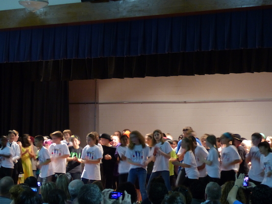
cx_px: 136
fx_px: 739
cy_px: 102
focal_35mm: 94
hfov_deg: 20.9
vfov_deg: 15.7
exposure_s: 1/13
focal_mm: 16.9
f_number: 2.8
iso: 400
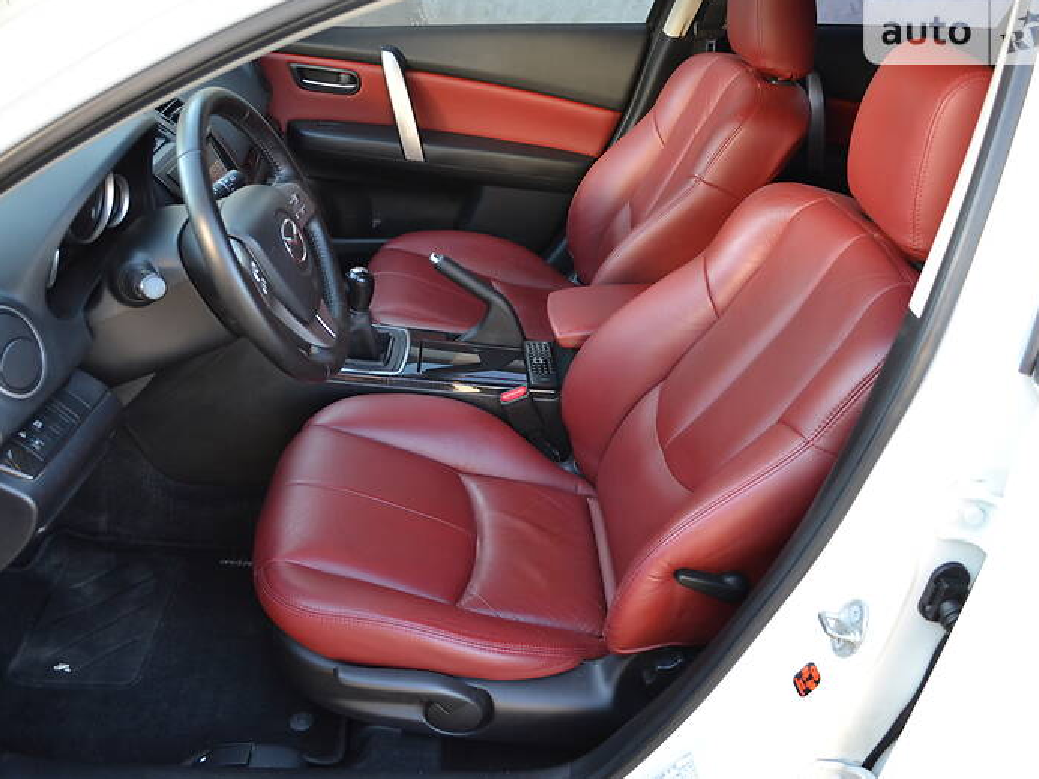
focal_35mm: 30
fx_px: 900
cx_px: 501
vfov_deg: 46.8
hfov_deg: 59.9
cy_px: 382
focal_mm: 18
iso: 400
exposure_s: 1/80
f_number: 4.5
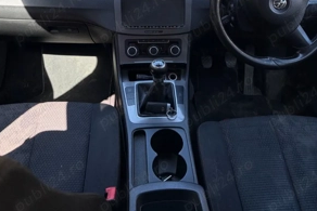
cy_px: 30
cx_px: 155
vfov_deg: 34.4
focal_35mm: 37
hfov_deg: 51.9
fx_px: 326
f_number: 1.6
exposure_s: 1/205
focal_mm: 5.96
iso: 80
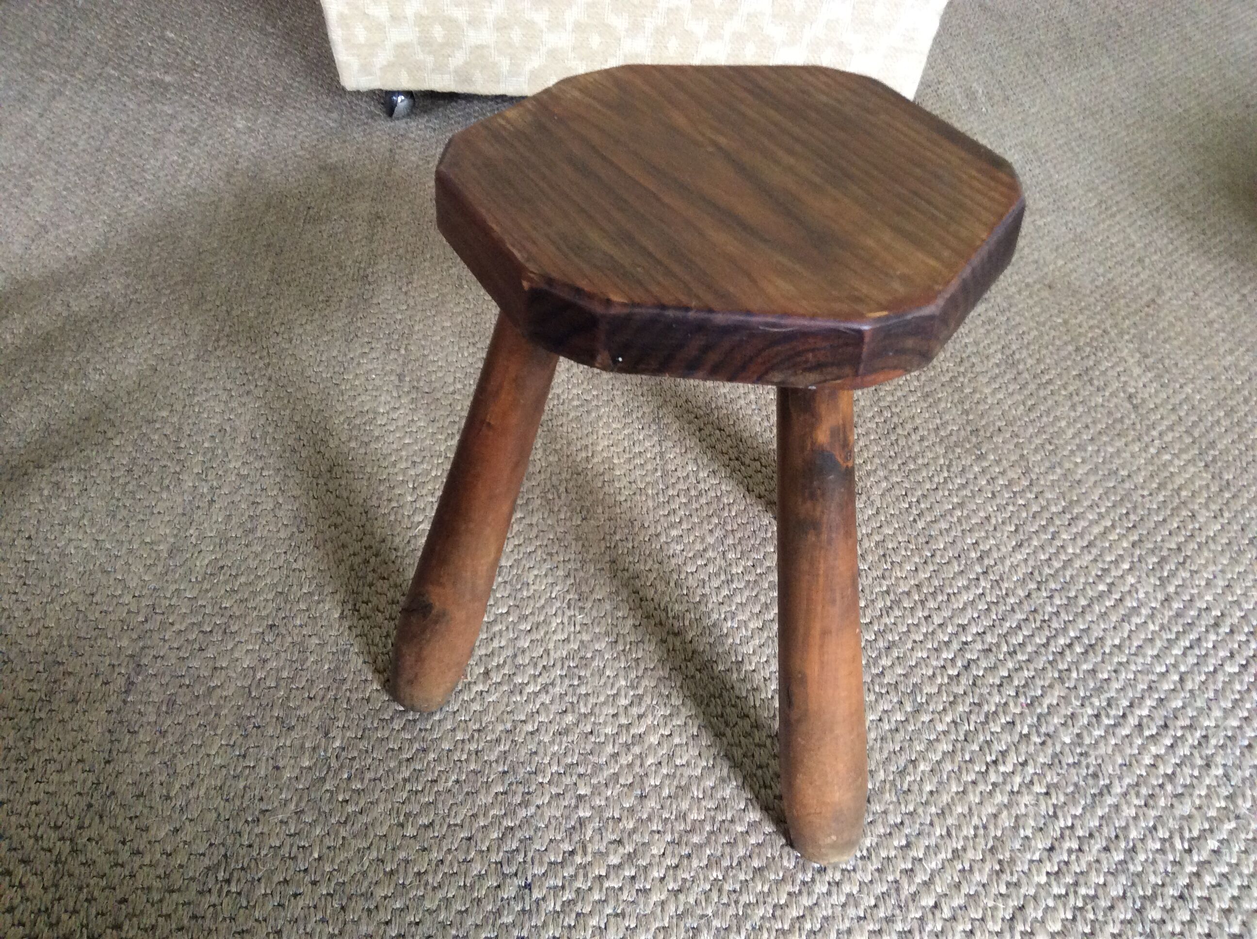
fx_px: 1160
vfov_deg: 44.1
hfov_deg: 56.9
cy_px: 470
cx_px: 628
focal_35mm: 32
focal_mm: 3.3
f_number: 2.4
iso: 160
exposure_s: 1/25
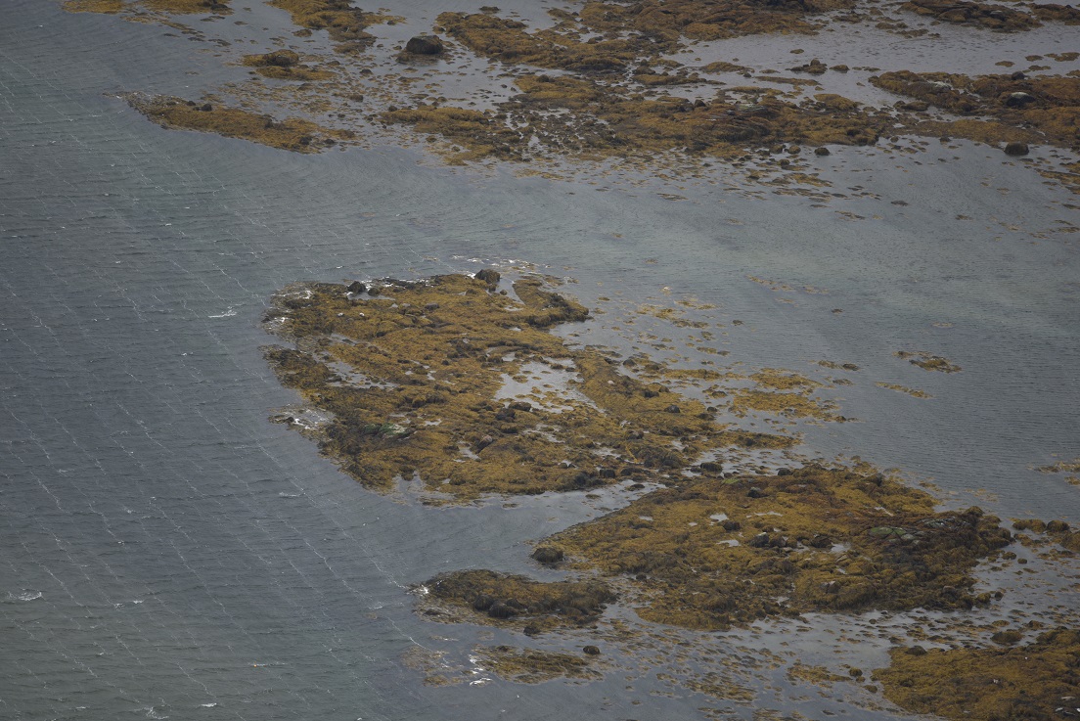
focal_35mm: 300
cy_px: 360
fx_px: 9003
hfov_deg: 6.9
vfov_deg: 4.6
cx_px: 540
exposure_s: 1/1000
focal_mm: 300
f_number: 4
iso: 200
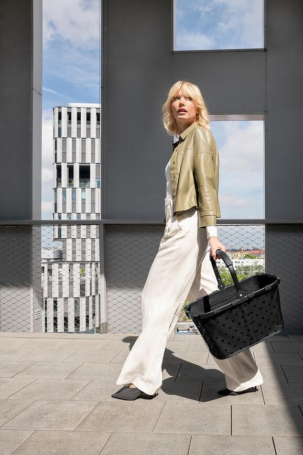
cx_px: 152
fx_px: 391
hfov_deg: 42.3
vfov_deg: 60.3
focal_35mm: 31
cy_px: 228
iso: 400
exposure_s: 1/1000
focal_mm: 31
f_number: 8
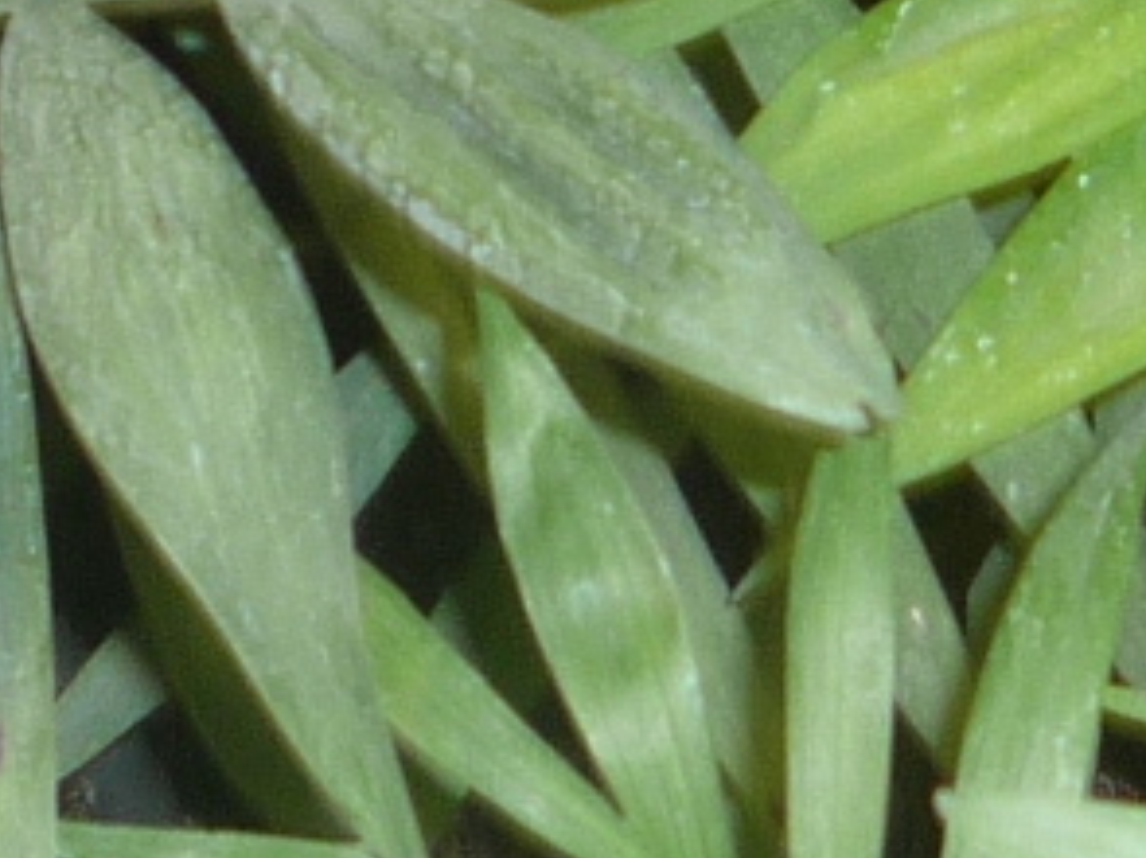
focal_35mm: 209
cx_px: 1614
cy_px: -589
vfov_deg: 6.9
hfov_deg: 9.3
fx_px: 6914
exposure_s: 1/30
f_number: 3.3
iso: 100
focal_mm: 5.2
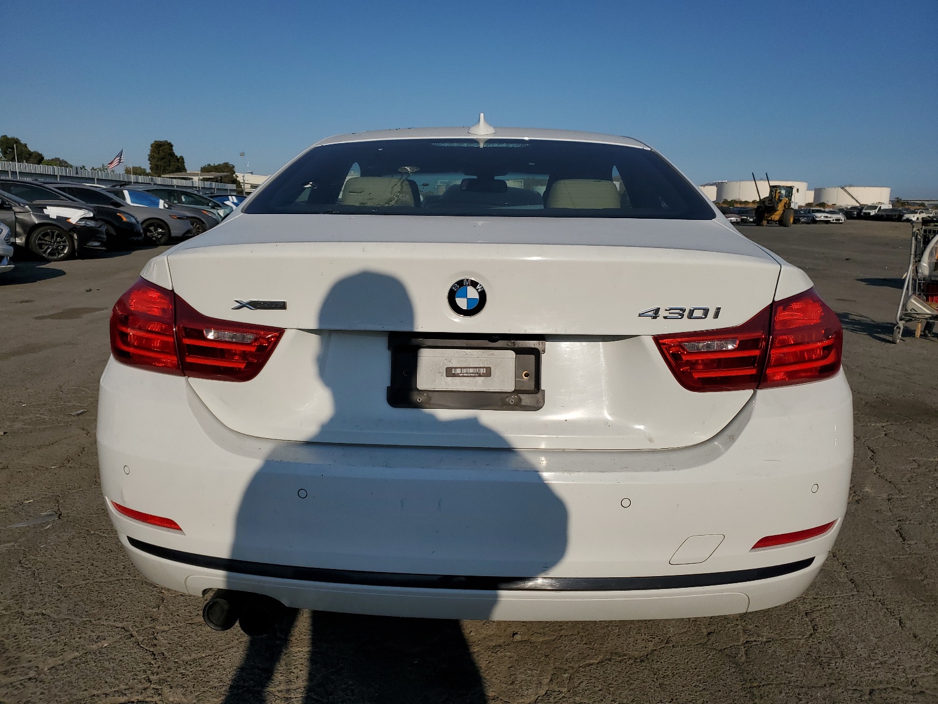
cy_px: 352
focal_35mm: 26
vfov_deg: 53.1
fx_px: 705
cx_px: 469
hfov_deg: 67.3
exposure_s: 1/10000
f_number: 1.5
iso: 50
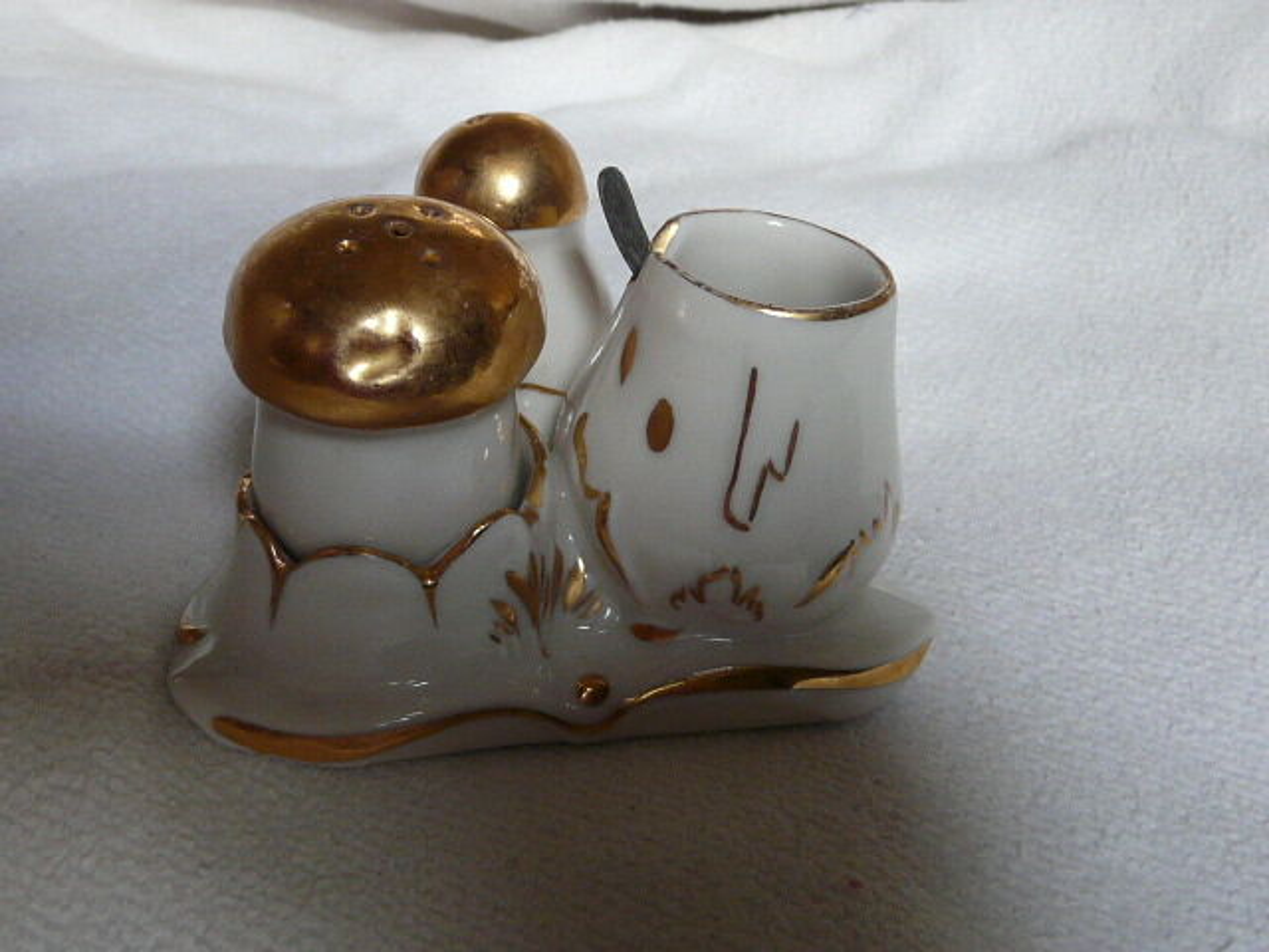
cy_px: 476
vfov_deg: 31.5
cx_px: 634
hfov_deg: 41.2
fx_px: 1686
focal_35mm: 46
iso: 200
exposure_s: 1/20
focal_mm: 4.8
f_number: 2.8
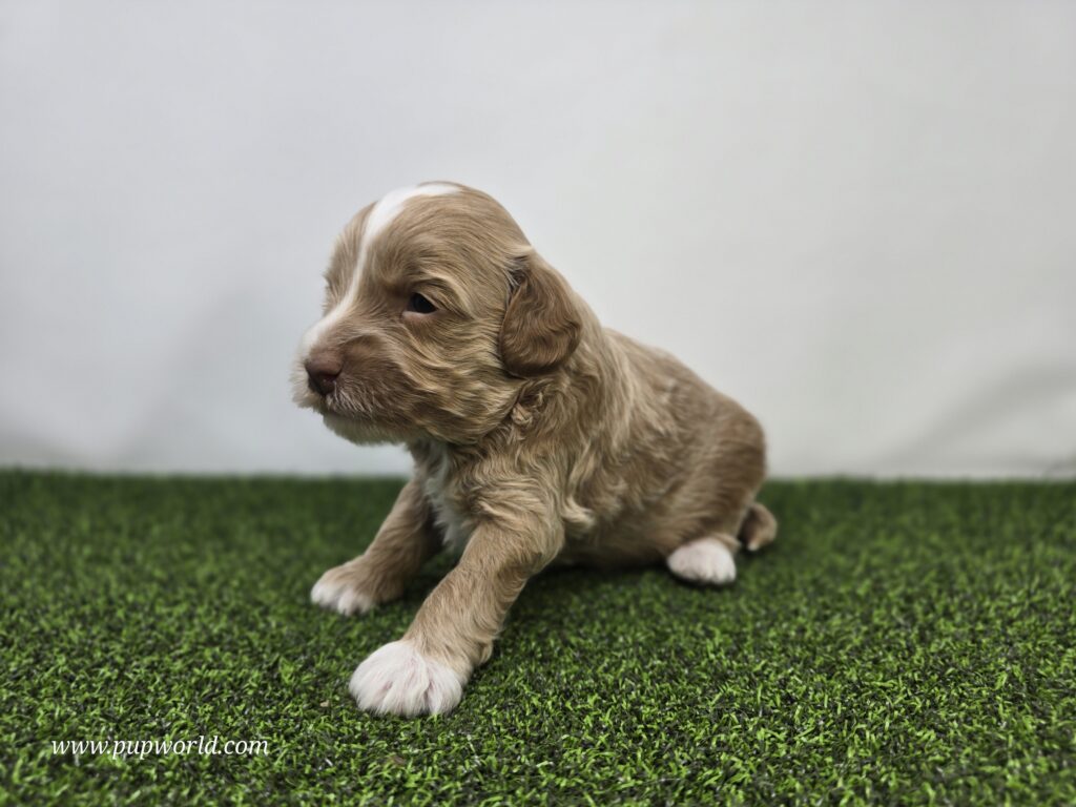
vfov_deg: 58.9
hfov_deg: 73.9
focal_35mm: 23
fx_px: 715
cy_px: 404
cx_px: 538
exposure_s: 1/68.5
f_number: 1.7
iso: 20
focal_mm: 6.3
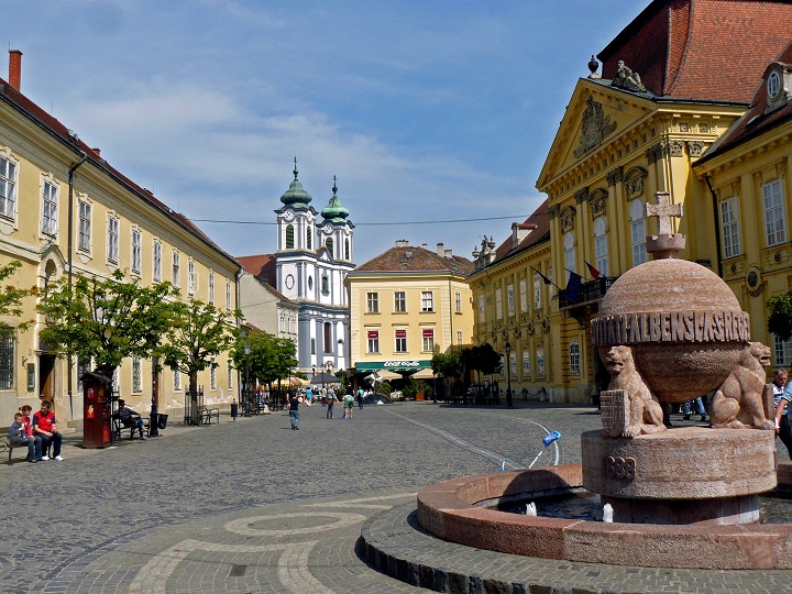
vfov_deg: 39.7
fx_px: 824
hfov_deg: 51.4
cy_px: 297
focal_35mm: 36
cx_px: 396
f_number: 6.3
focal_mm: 6
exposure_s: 1/400
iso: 100
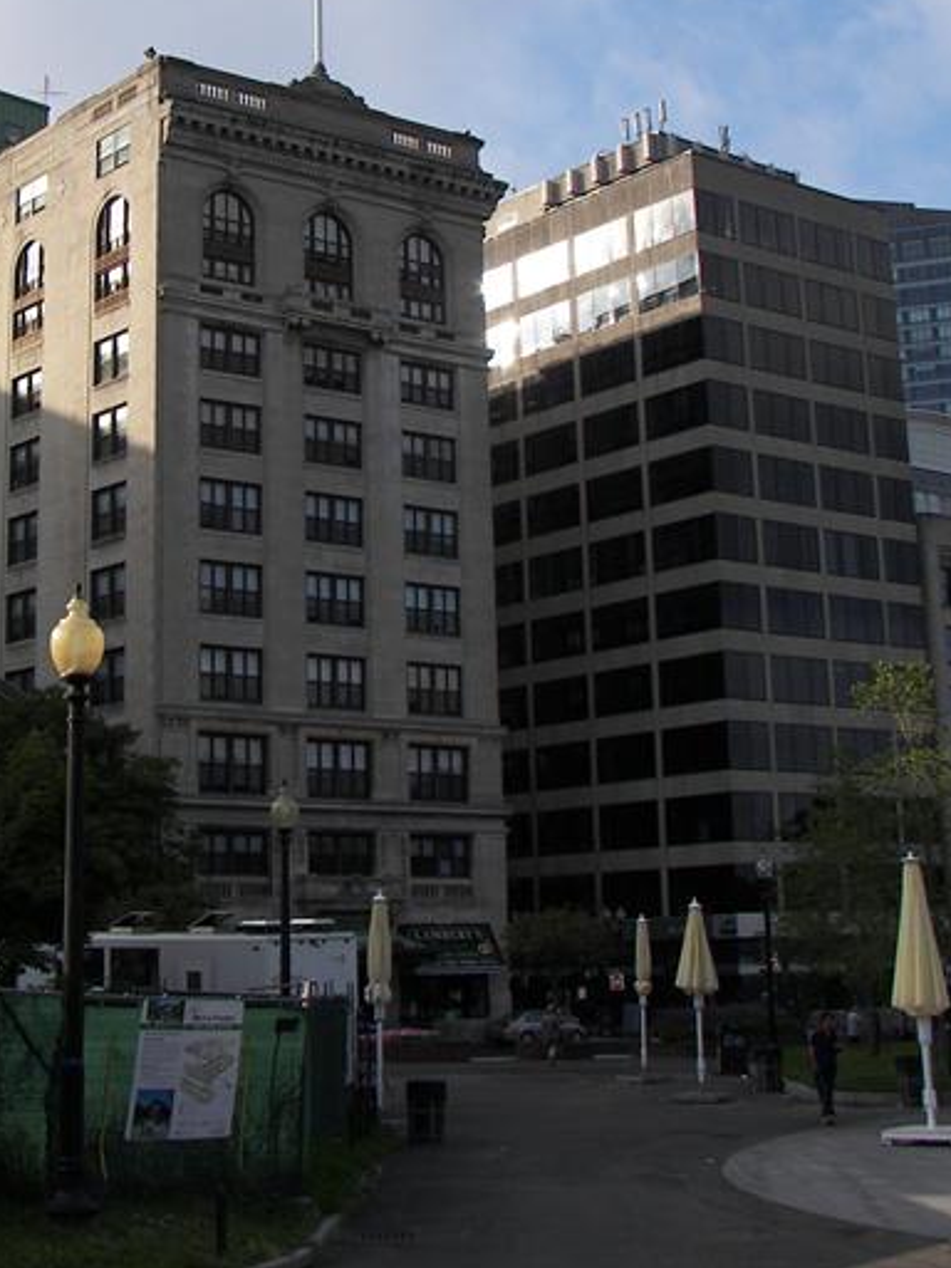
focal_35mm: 54
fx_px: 1978
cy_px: 401
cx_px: 381
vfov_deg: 35.1
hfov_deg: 27.0
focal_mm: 6
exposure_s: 1/500
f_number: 4
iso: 64
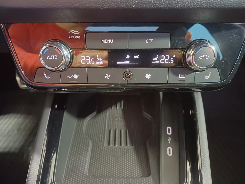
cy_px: 92
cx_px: 122
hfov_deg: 69.4
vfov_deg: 54.9
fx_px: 177
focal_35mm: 25
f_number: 1.8
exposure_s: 1/11.1
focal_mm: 4.65
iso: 1600
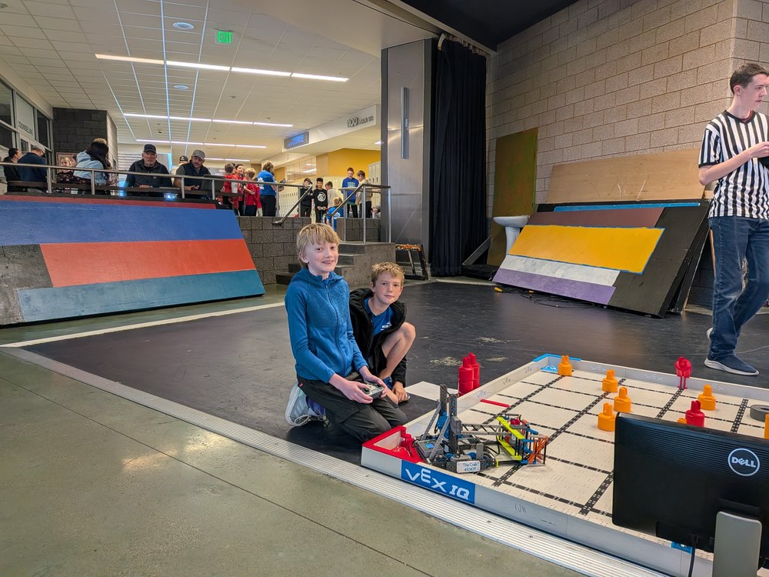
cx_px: 384
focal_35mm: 24
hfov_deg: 71.6
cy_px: 288
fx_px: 533
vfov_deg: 56.8
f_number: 1.7
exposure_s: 1/74.7
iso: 32
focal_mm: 4.53
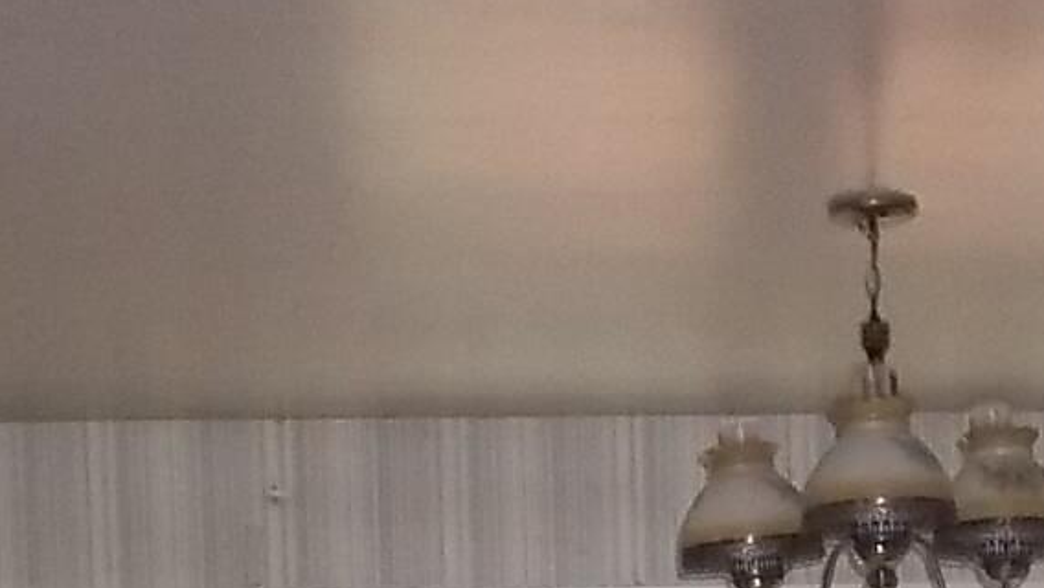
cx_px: 748
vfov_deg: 10.3
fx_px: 2935
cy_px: 1275
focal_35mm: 106
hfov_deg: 20.1
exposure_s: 1/30
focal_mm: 4.9
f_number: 3.5
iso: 250
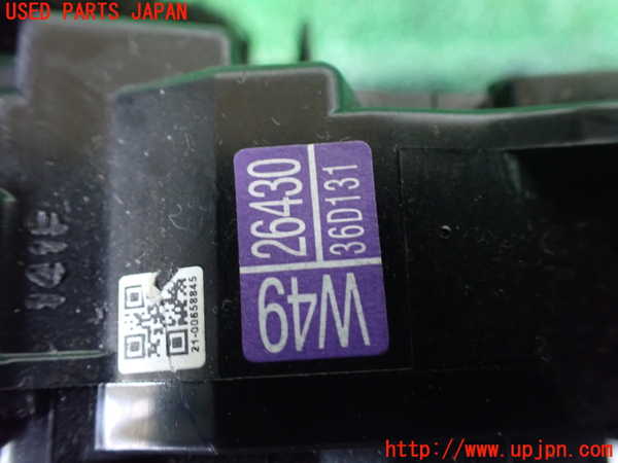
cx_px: 309
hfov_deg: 60.0
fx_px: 536
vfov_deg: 46.8
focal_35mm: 30
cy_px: 232
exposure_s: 1/30
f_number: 2.3
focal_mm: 5.4
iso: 1250
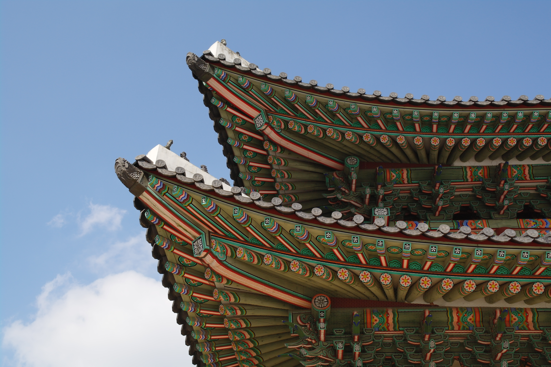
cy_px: 184
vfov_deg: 32.6
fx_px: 627
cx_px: 276
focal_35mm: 41
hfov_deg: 47.4
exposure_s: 1/180
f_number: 9.5
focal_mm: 27
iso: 200
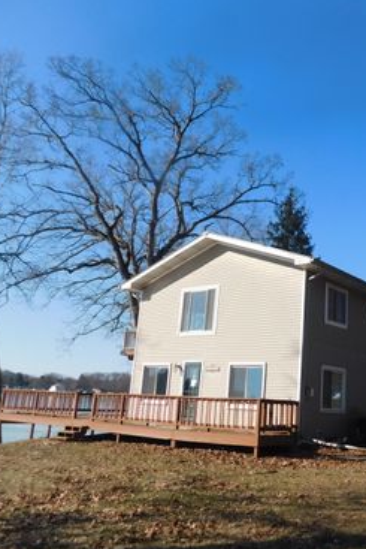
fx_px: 518
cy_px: 272
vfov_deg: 55.8
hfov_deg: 37.2
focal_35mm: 34
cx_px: 305
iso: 125
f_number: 6
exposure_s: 1/400
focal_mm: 4.1
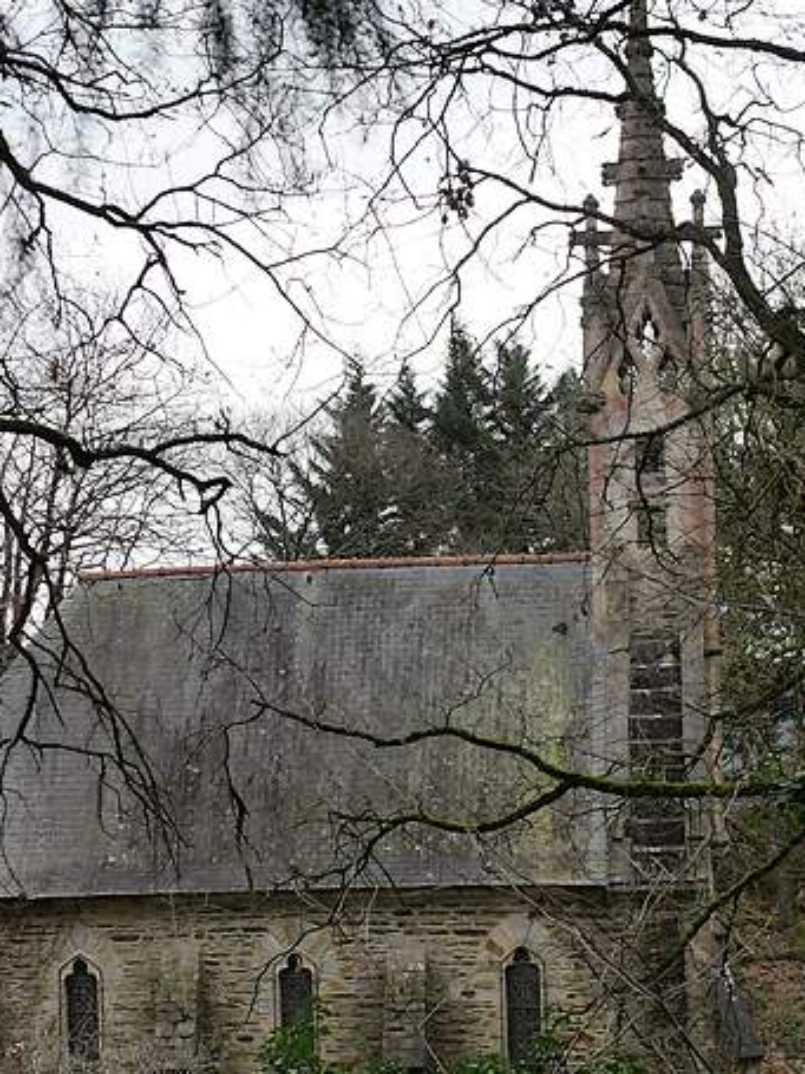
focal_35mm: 88
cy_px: 699
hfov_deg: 16.8
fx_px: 2730
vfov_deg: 22.2
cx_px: 392
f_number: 3.2
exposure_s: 1/500
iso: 200
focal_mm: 25
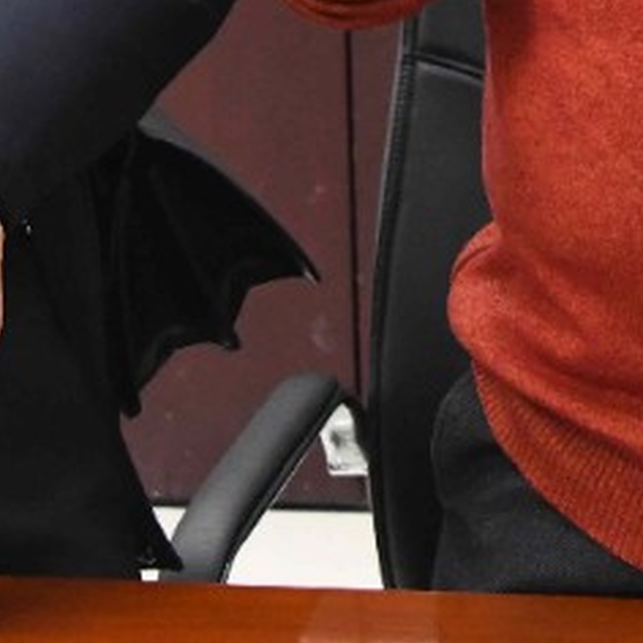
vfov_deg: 8.9
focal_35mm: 184
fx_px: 3867
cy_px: -695
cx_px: 687
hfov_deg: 9.4
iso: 6400
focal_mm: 32
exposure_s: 1/80
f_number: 6.3
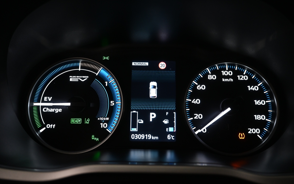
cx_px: 149
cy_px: 87
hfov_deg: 72.5
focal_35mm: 25
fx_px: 200
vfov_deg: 49.3
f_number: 3.5
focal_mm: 16
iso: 640
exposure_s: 1/40
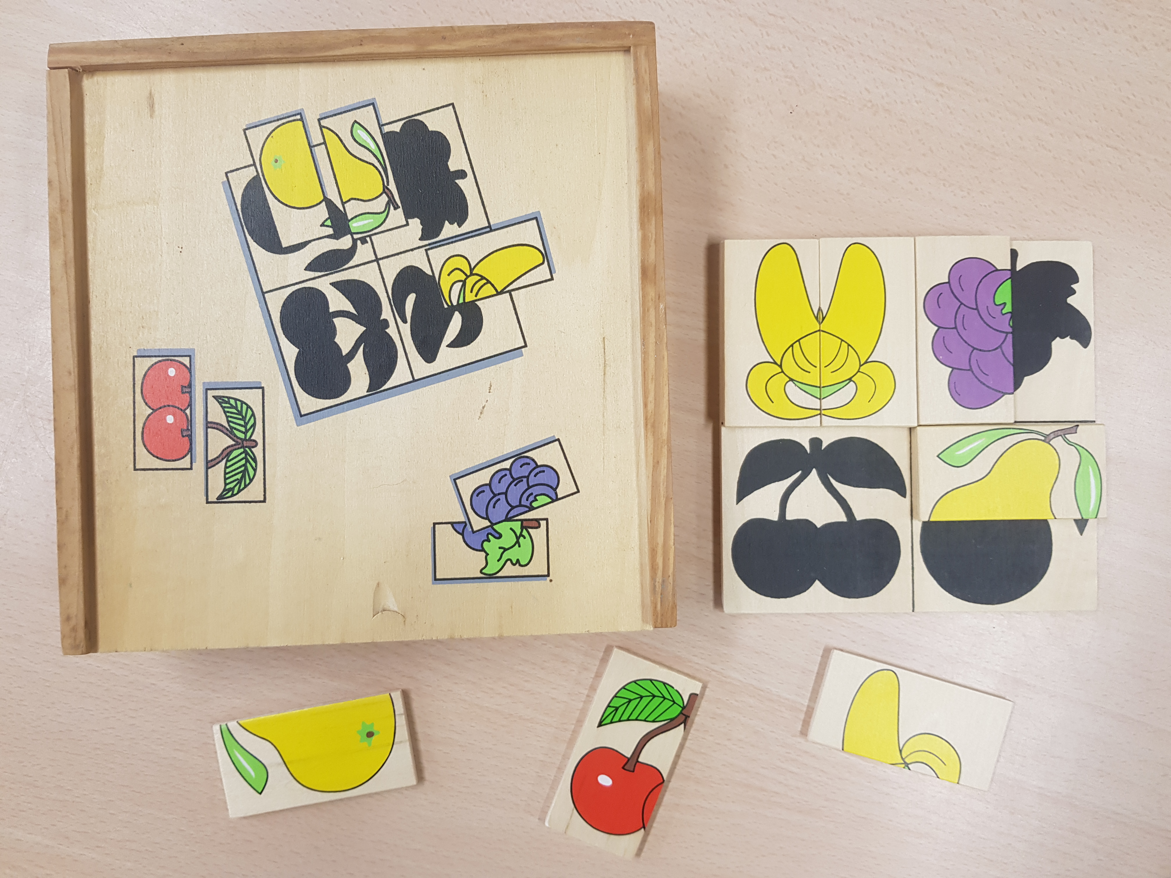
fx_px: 880
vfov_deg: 53.1
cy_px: 439
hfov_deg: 67.3
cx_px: 586
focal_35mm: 26
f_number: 1.7
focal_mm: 4.2
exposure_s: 1/50
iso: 100
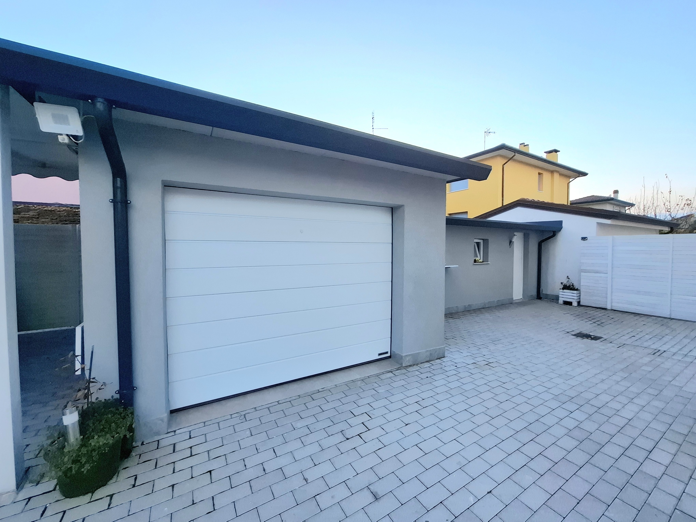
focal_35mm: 13
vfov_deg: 89.9
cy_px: 261
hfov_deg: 106.2
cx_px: 348
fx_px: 261
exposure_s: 1/100
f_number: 2.2
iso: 40
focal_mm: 1.74
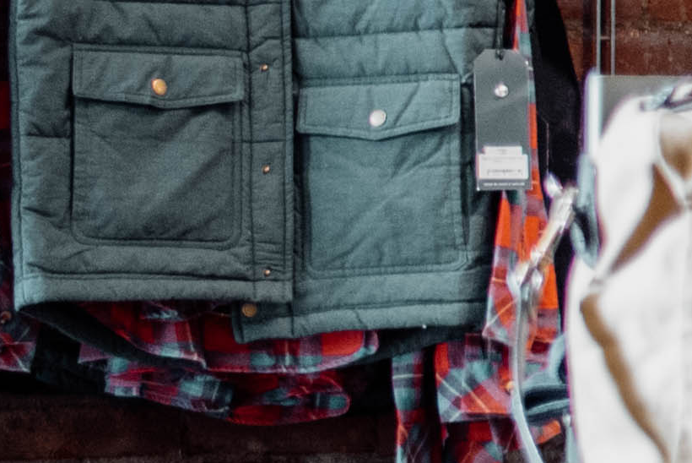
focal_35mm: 250
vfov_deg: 5.5
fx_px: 4809
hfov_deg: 7.2
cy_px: 98
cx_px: 2184
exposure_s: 1/160
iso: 1000
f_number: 1.8
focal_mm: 35
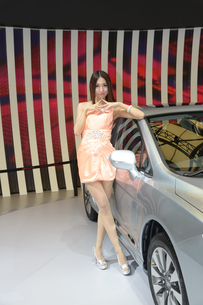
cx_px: 102
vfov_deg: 42.7
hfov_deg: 29.3
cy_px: 152
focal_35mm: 46
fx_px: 389
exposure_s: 1/60
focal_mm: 46
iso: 200
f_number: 5.6
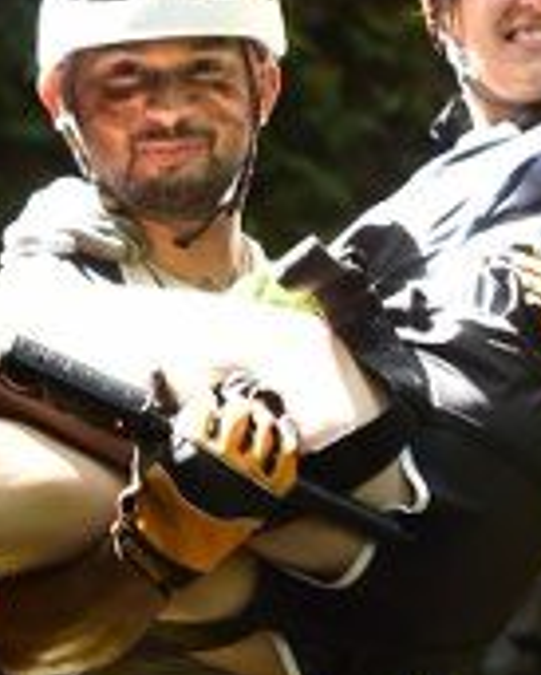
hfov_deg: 5.9
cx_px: 233
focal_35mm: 263
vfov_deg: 7.3
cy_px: 229
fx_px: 5259
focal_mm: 50
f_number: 2.8
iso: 720
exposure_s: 1/80
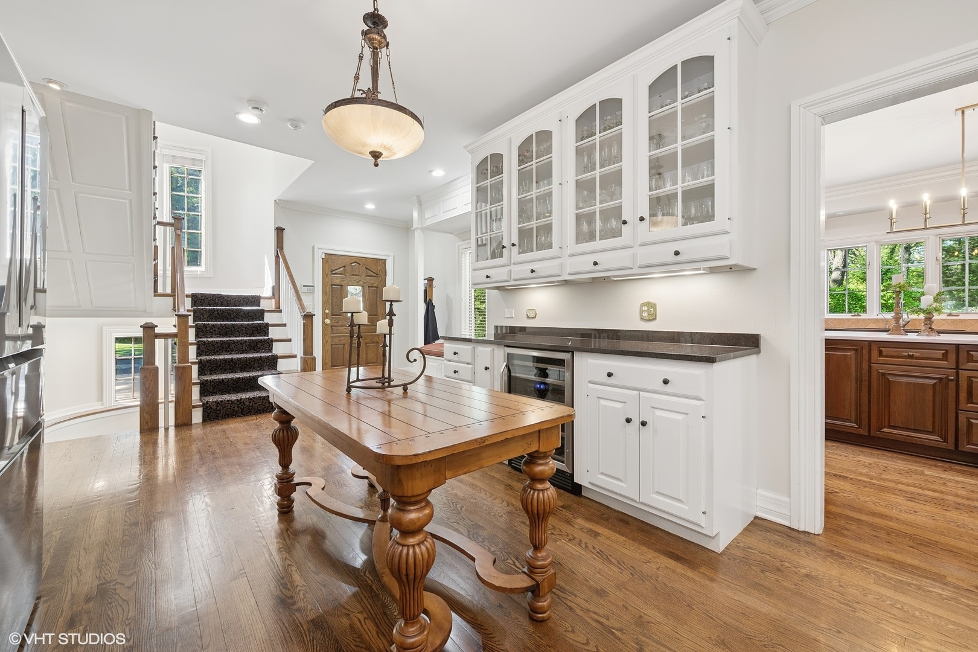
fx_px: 380
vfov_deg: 81.2
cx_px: 489
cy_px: 326
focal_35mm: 14
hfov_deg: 104.3
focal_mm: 14
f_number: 9.5
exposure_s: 1/15
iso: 200
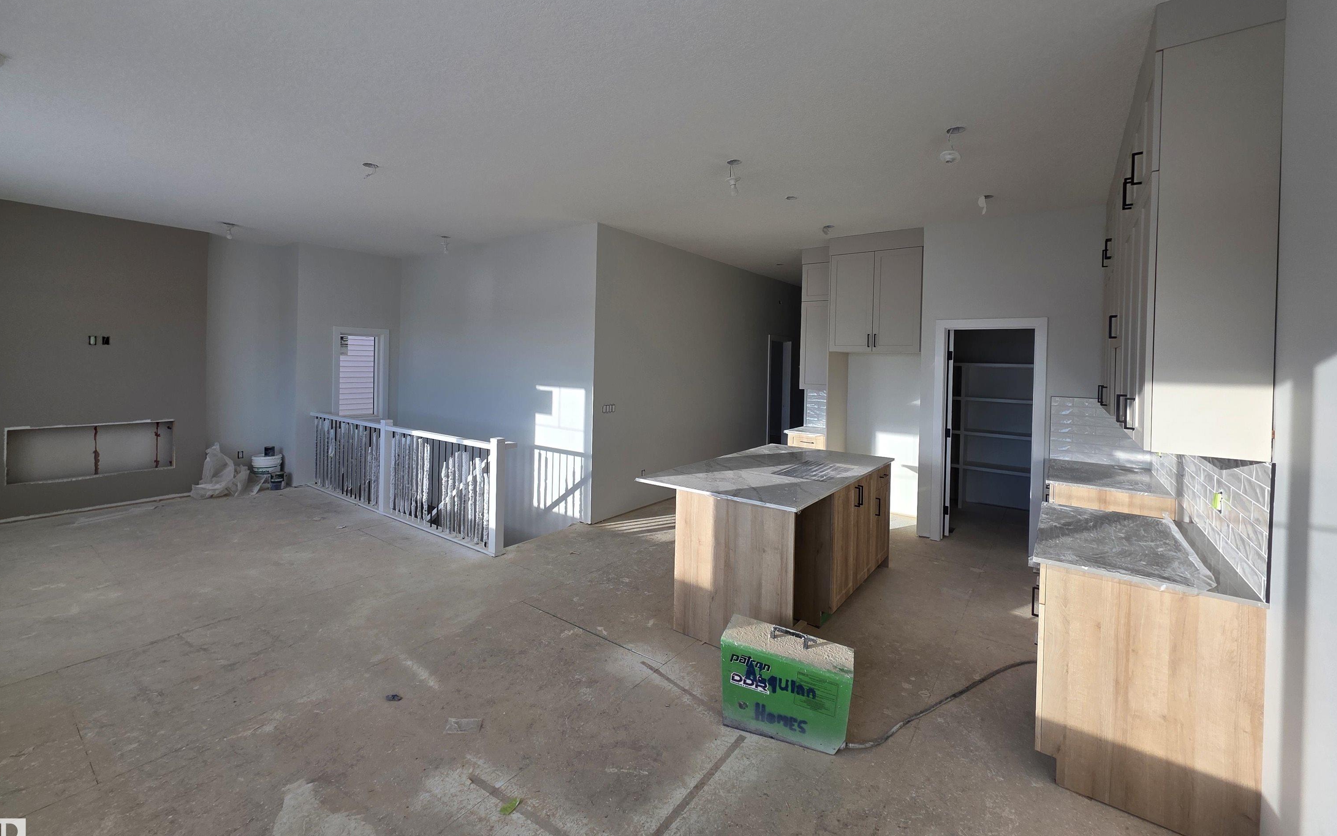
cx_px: 661
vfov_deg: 78.3
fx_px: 510
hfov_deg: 105.3
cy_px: 369
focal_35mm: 14
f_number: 1.9
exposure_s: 1/278
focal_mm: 2.2
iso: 40
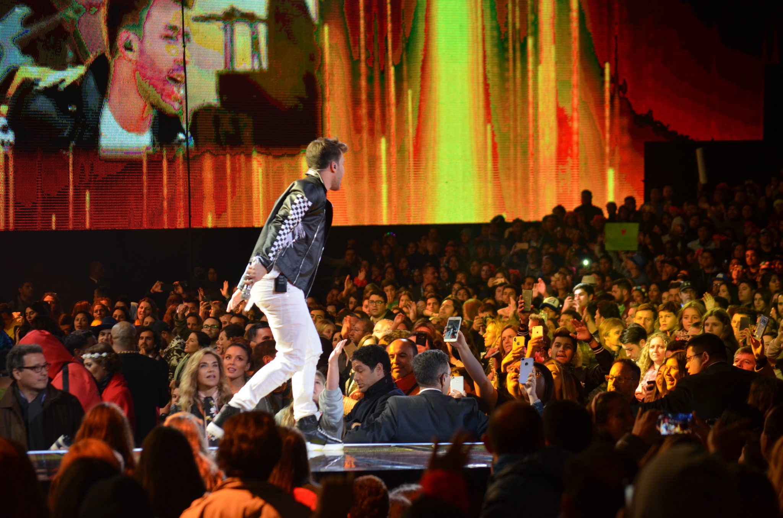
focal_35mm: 165
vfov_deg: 8.3
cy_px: 259
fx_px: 3581
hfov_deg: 12.5
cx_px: 392
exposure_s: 1/125
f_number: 4.5
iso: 800
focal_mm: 110
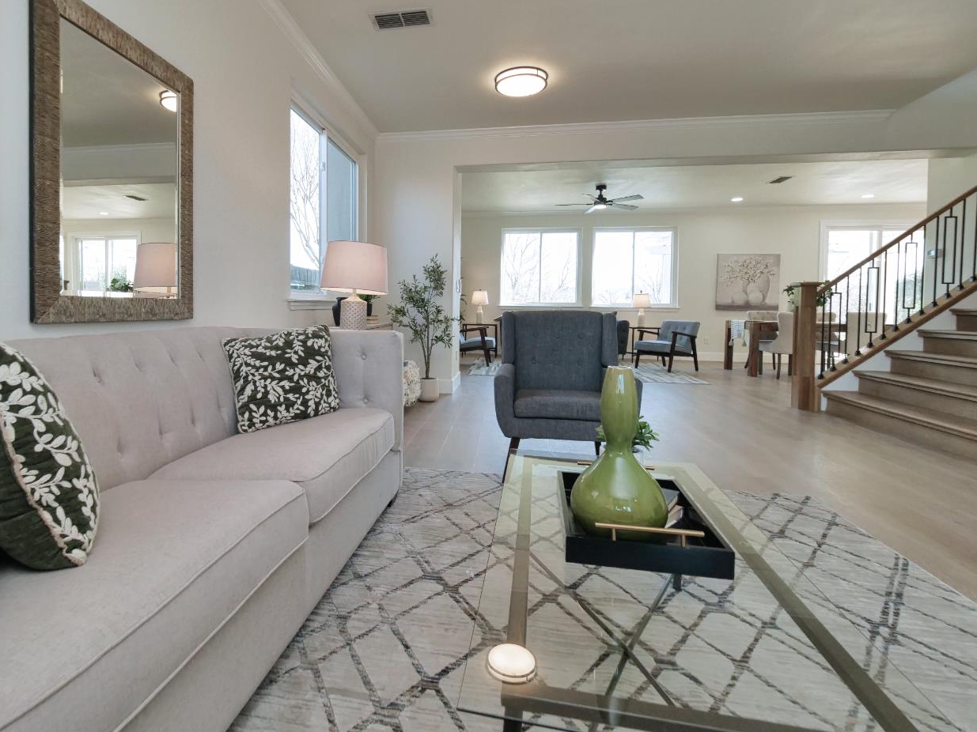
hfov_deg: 90.7
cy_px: 321
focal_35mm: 17
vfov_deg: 74.4
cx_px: 436
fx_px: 480
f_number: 5
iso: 800
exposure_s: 1/160
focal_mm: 7
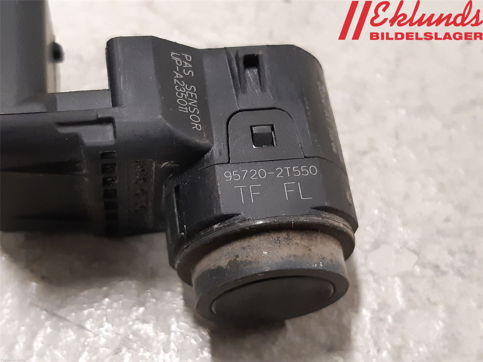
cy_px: 181
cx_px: 242
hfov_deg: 67.3
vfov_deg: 53.1
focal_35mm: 26
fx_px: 363
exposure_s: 1/33
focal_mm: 3.93
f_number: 1.7
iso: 250
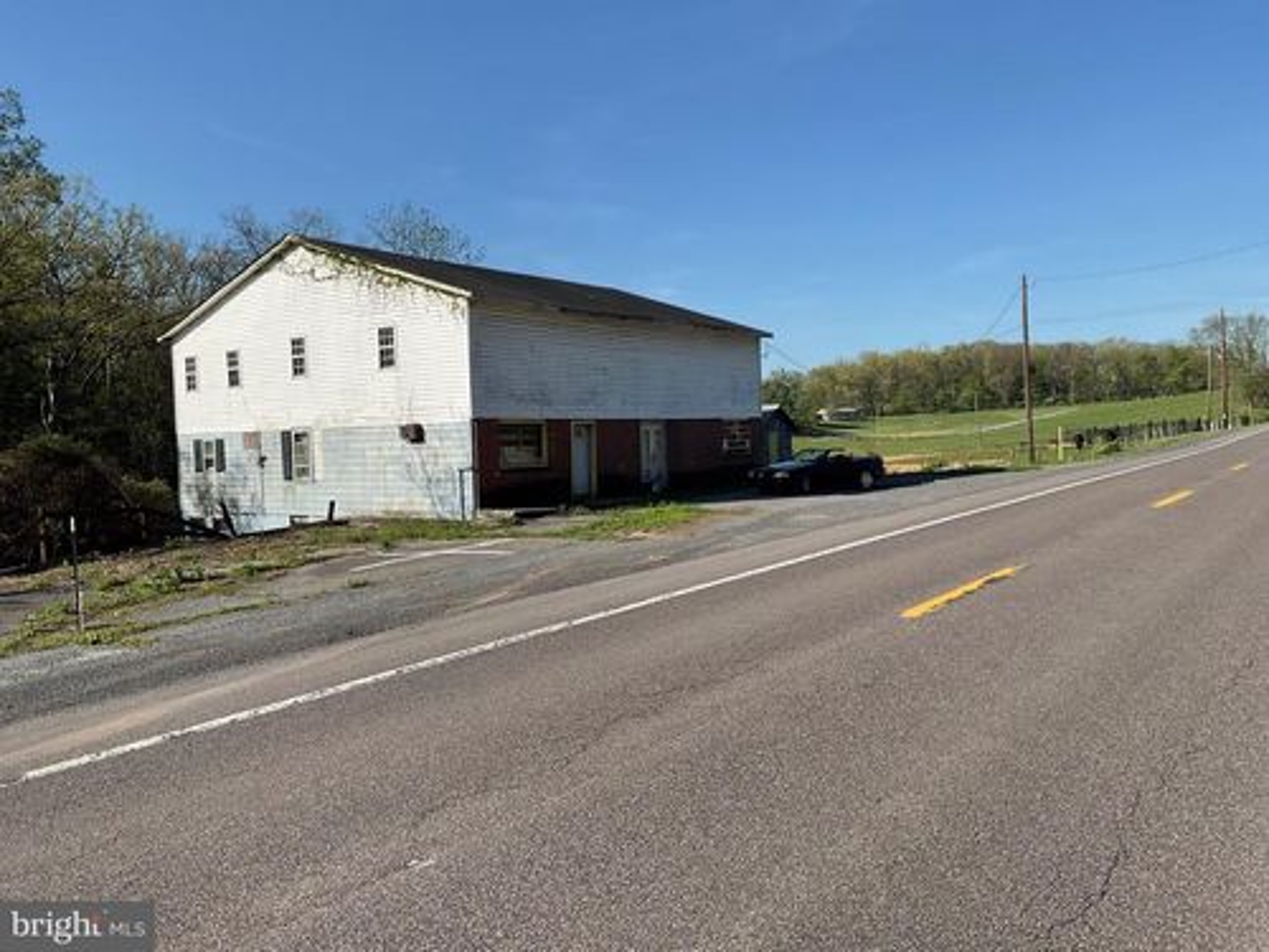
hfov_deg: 61.7
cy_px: 476
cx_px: 634
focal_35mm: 29
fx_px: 1063
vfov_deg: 48.2
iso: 16
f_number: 1.8
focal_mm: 3
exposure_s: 1/1912
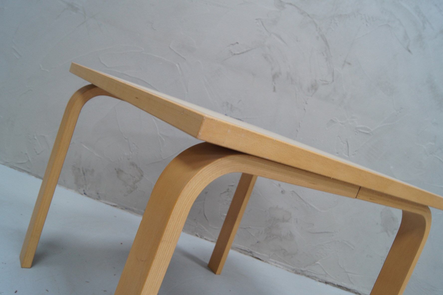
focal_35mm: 30
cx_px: 222
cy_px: 148
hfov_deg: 62.0
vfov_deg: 43.6
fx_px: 369
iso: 400
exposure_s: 1/6
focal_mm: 20
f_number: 6.3
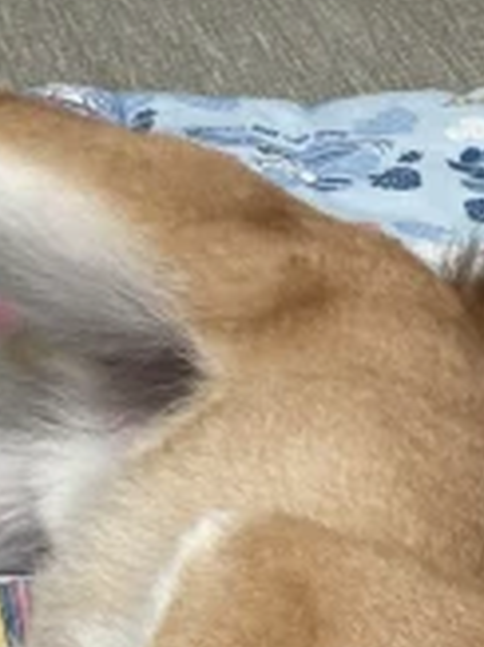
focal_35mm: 230
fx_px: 4293
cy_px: 635
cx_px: 341
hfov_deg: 6.4
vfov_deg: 8.6
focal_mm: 5.96
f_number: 1.6
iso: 100
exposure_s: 1/60
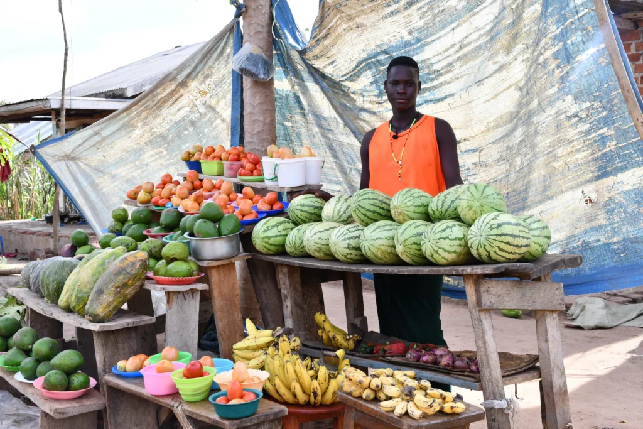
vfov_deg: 33.4
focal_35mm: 40
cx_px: 322
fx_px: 714
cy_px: 214
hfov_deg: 48.5
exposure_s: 1/100
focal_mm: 27
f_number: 8
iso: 160
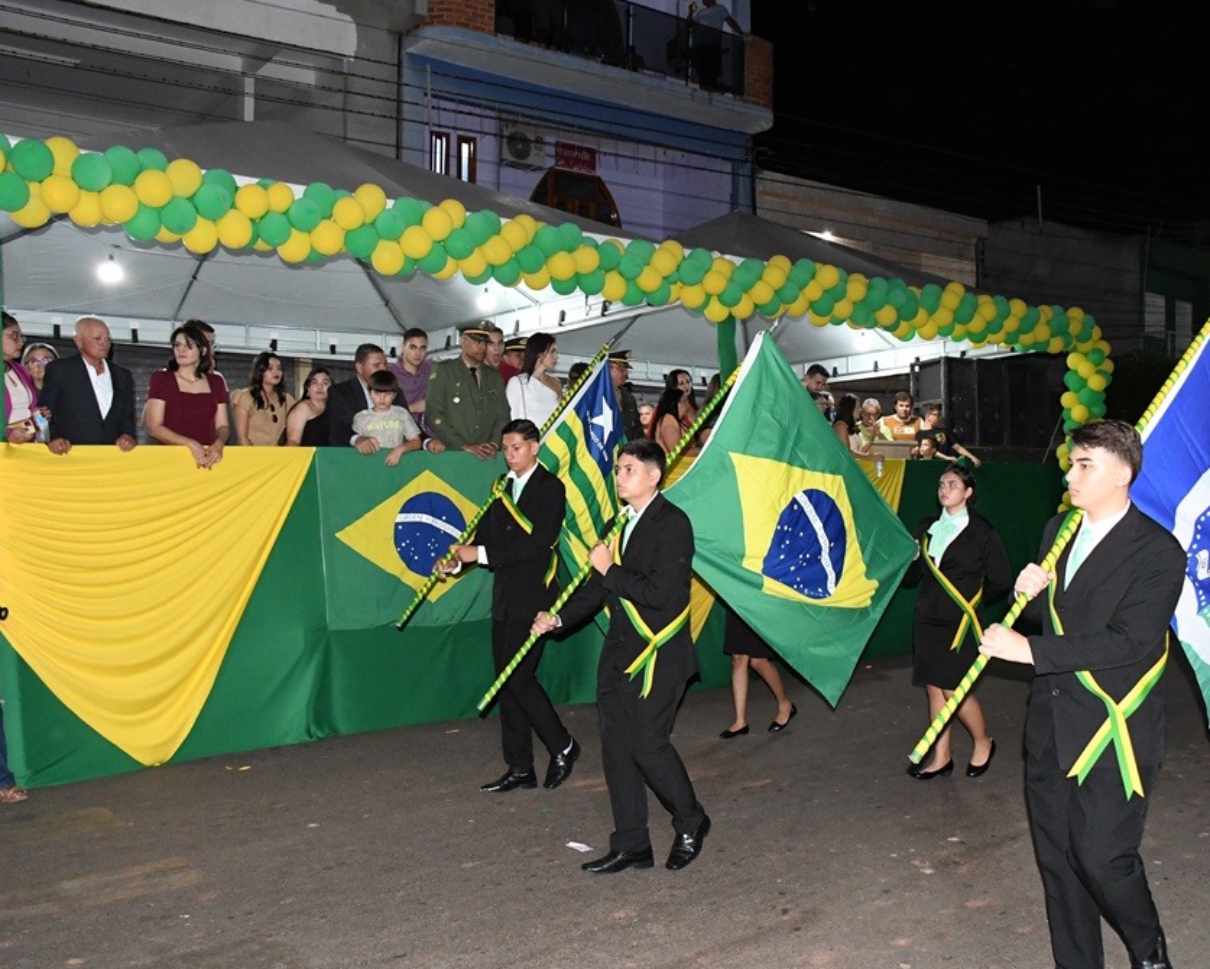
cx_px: 705
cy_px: 481
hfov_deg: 56.9
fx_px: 1110
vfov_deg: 47.1
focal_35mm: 31
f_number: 5
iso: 4000
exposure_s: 1/125
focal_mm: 18
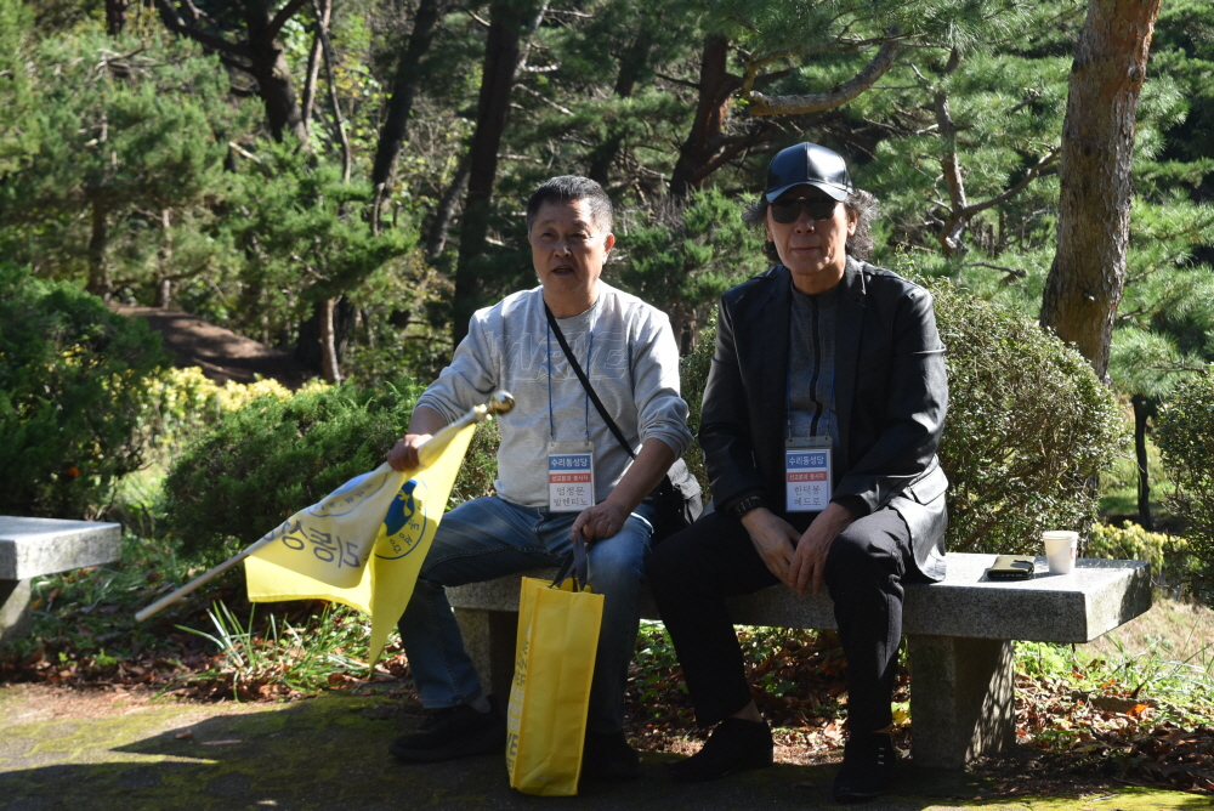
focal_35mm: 82
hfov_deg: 24.6
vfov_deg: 16.6
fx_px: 2784
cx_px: 607
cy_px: 406
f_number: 8
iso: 360
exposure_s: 1/250
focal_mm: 55
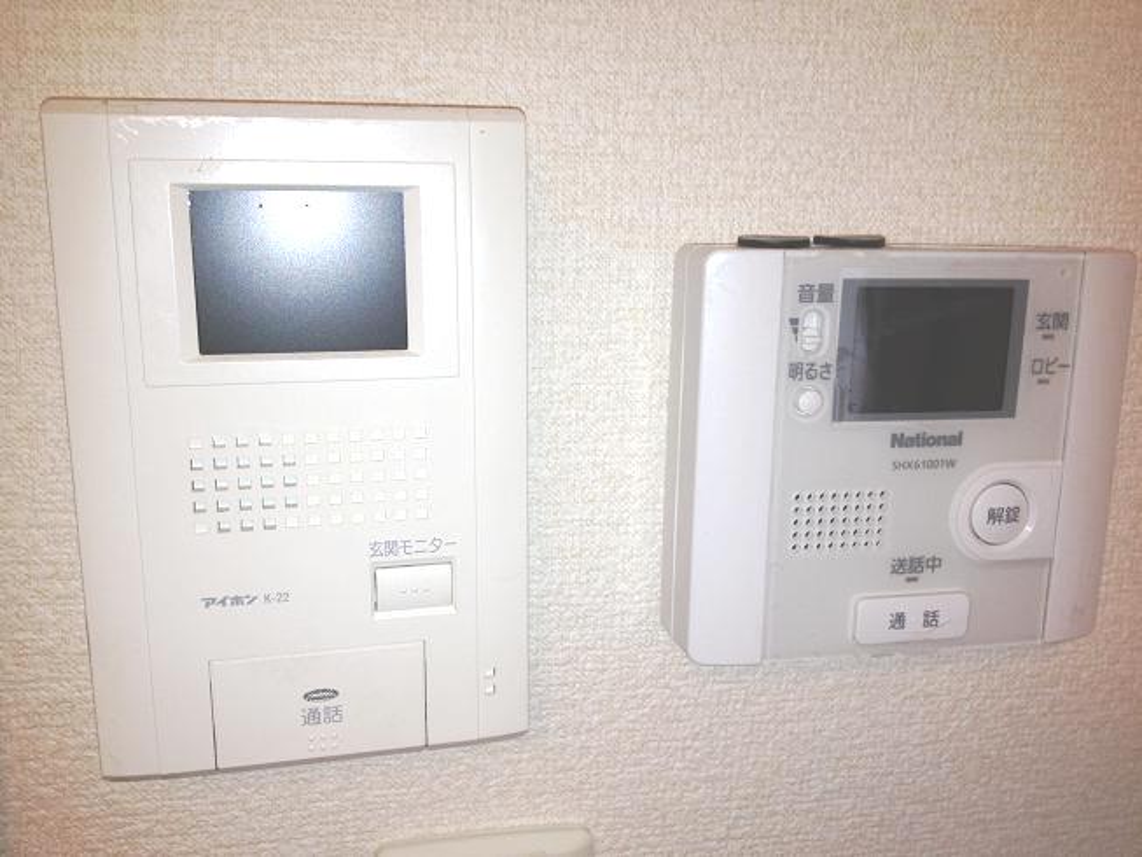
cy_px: 428
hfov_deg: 52.6
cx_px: 571
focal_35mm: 35
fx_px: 1155
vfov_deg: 40.7
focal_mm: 4.28
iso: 64
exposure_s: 1/113
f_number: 2.4
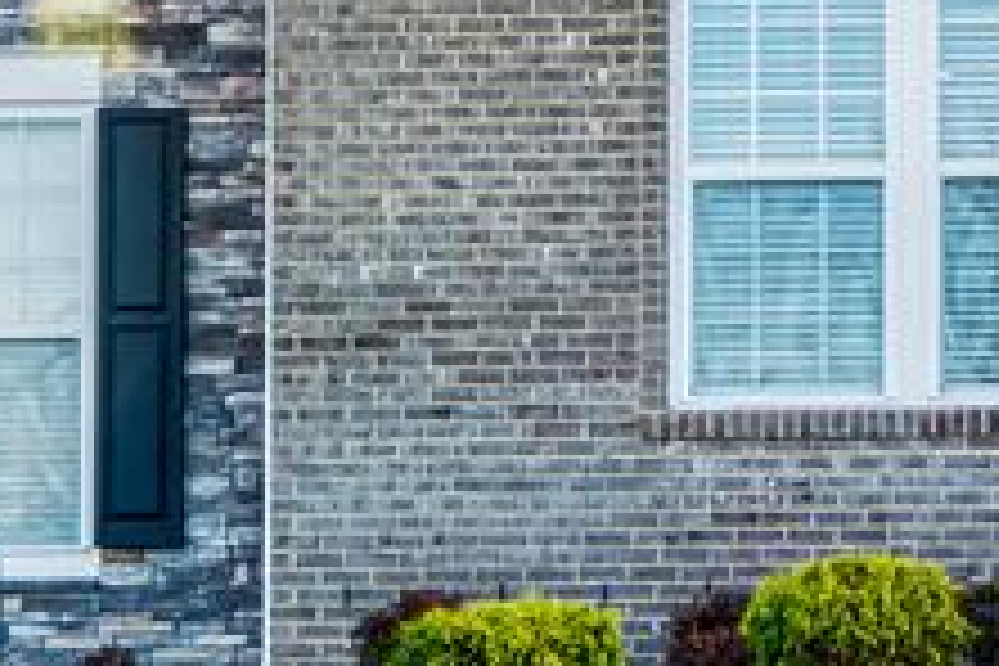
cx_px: 1089
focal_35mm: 136
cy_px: -790
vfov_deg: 9.3
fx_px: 3774
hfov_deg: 14.7
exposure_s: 1/1250
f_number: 8
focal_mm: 21
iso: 400
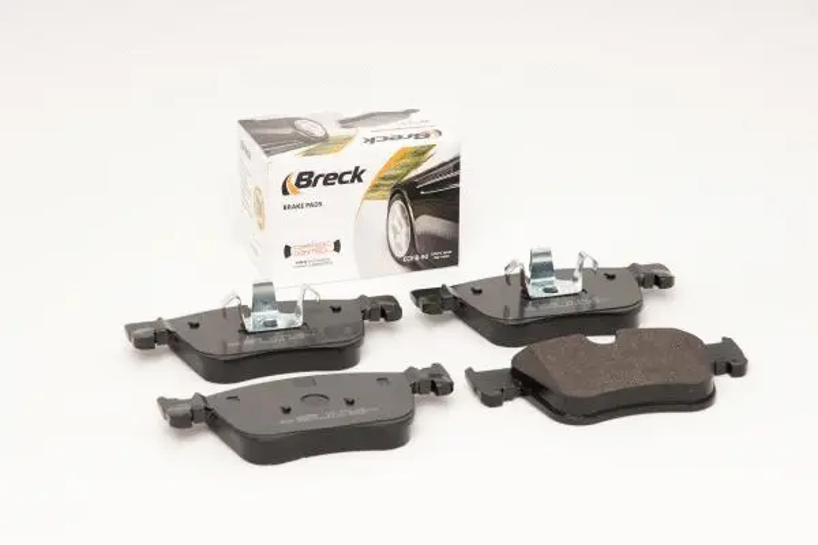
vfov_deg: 15.2
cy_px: 272
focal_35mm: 90
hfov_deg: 22.6
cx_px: 409
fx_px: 2045
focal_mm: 60
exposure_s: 1/200
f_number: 11
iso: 100
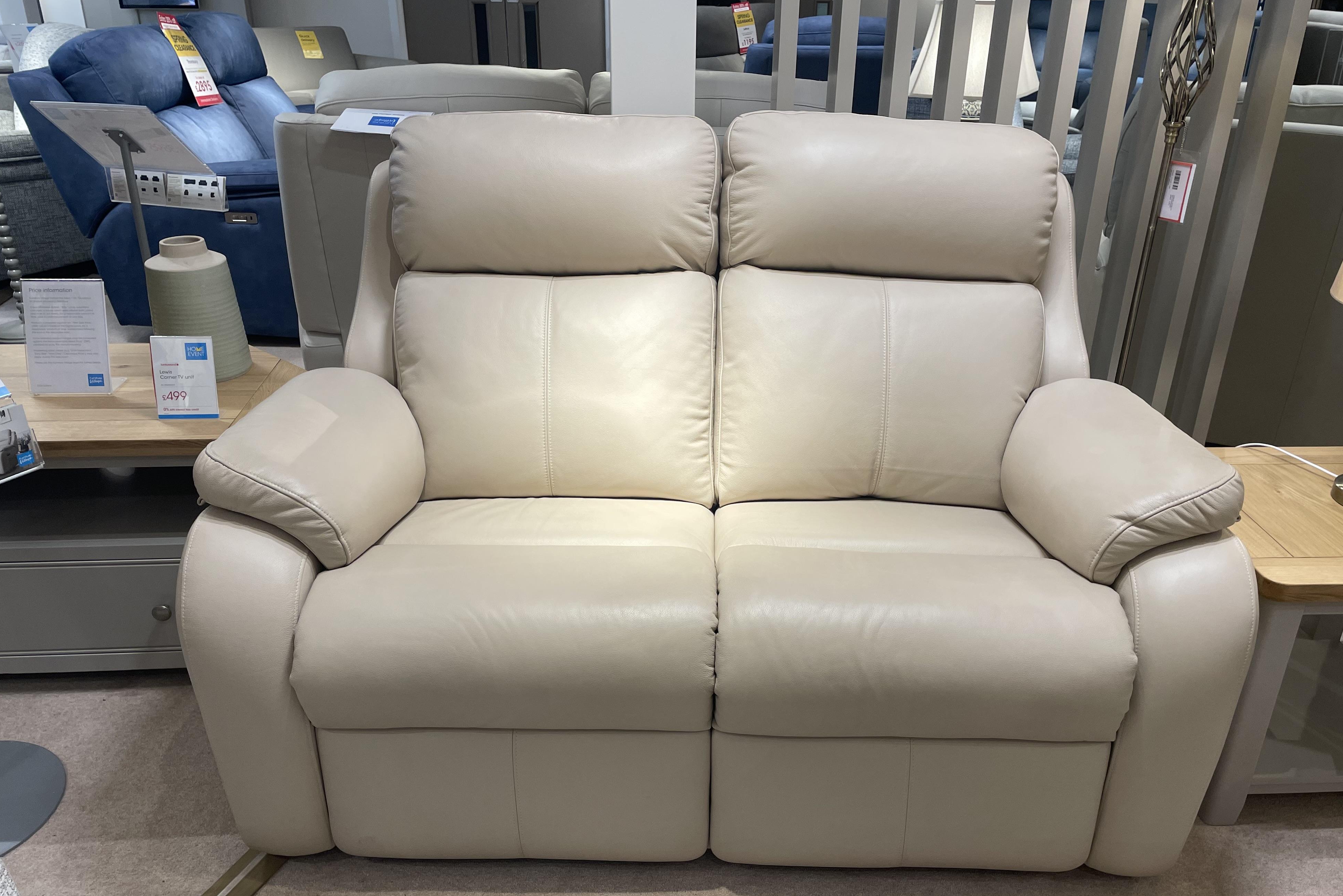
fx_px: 1044
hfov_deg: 65.5
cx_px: 692
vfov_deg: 46.4
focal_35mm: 28
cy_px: 487
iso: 64
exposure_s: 1/100
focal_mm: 4.2
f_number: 1.6
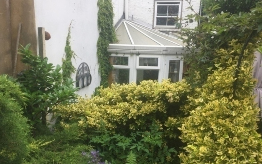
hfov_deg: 61.2
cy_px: 93
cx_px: 130
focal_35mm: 31
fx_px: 221
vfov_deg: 40.5
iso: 32
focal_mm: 4.15
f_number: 2.2
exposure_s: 1/807
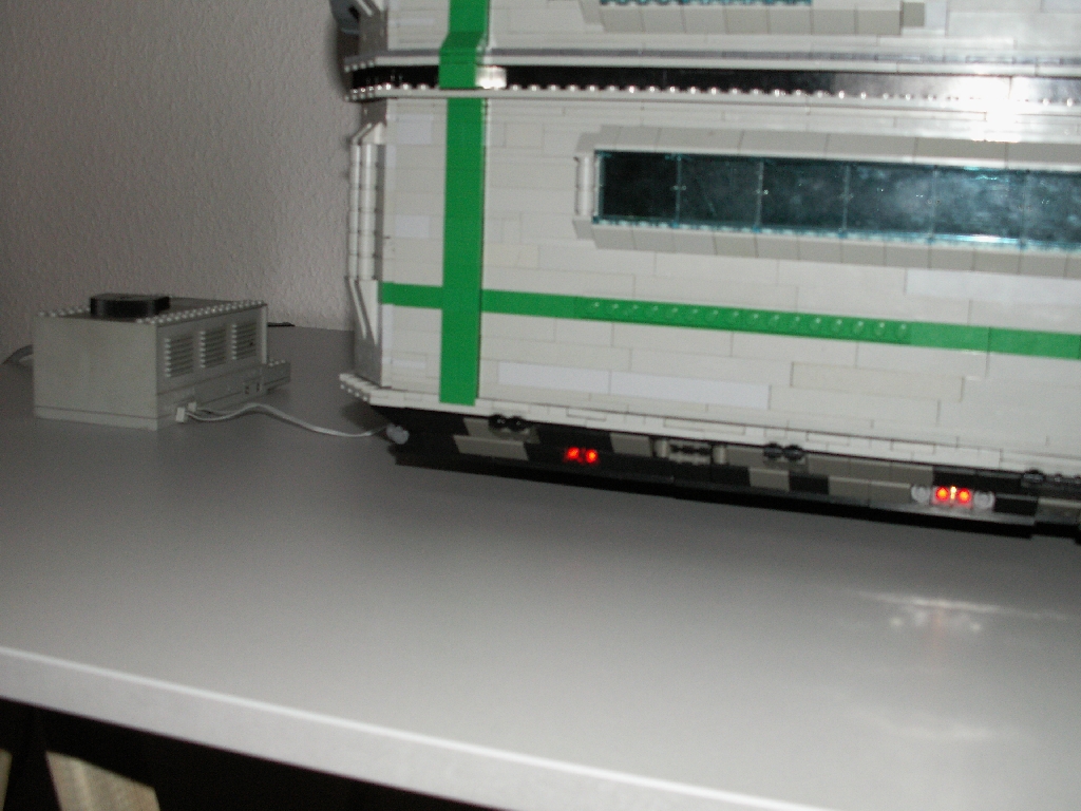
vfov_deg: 36.0
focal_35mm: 40
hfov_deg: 46.8
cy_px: 406
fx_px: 1249
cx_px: 540
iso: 160
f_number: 2.8
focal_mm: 6.56
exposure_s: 1/40
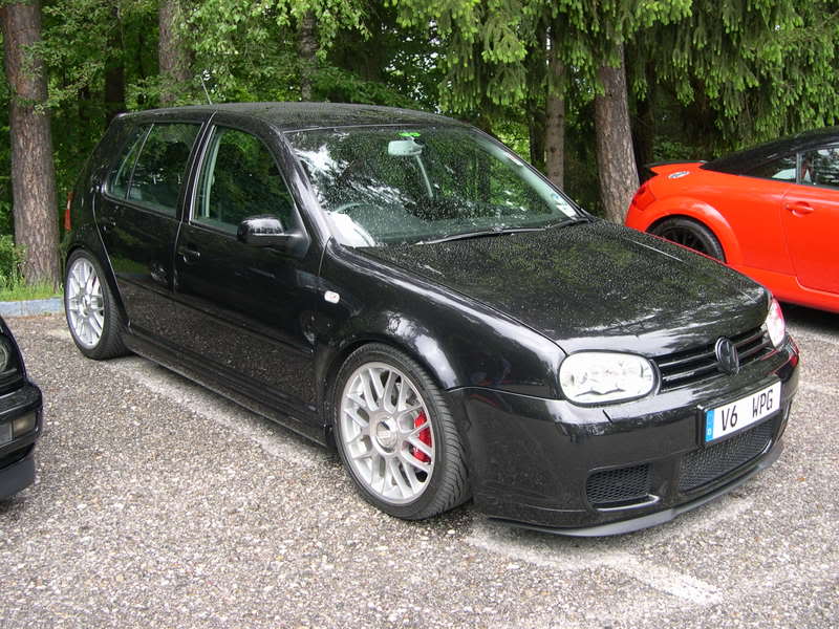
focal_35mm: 38
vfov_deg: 37.7
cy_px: 314
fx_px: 921
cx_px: 420
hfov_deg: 49.0
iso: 100
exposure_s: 1/152
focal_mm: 8
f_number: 2.8
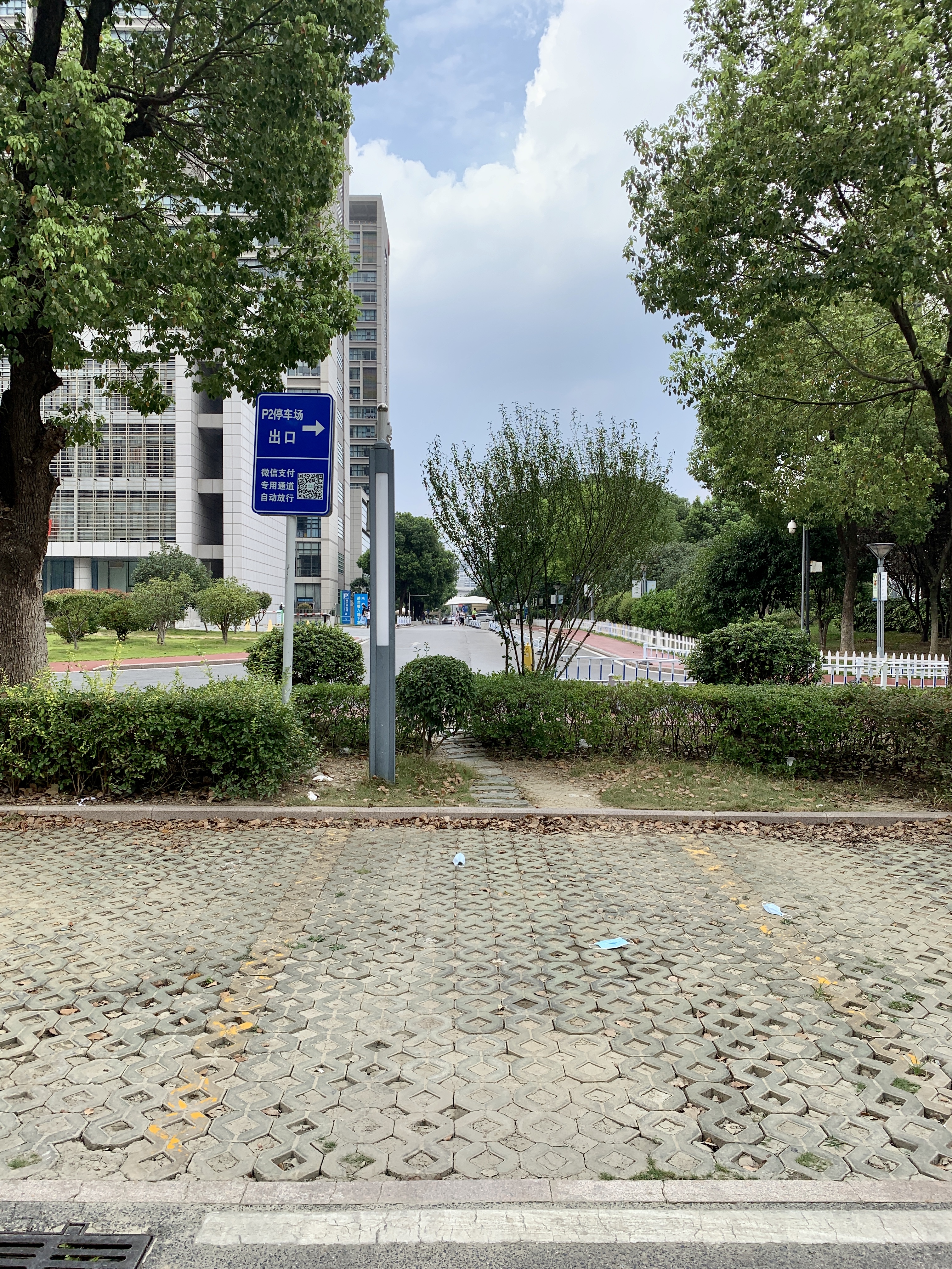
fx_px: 953
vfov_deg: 67.3
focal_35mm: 26
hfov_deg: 53.1
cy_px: 634
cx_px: 476
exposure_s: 1/1088
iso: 25
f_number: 1.8
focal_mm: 4.25
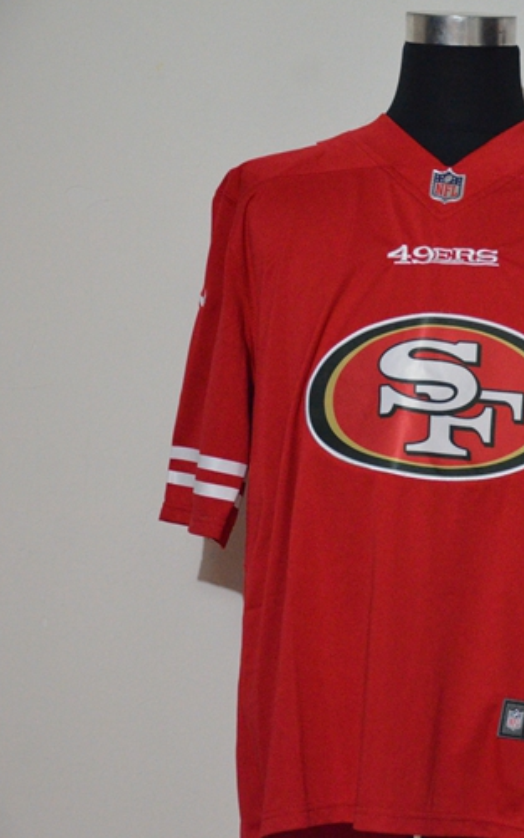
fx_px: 2784
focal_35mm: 122
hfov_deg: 10.5
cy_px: 416
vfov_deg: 17.1
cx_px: 665
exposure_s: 1/15
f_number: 4.8
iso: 4000
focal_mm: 50
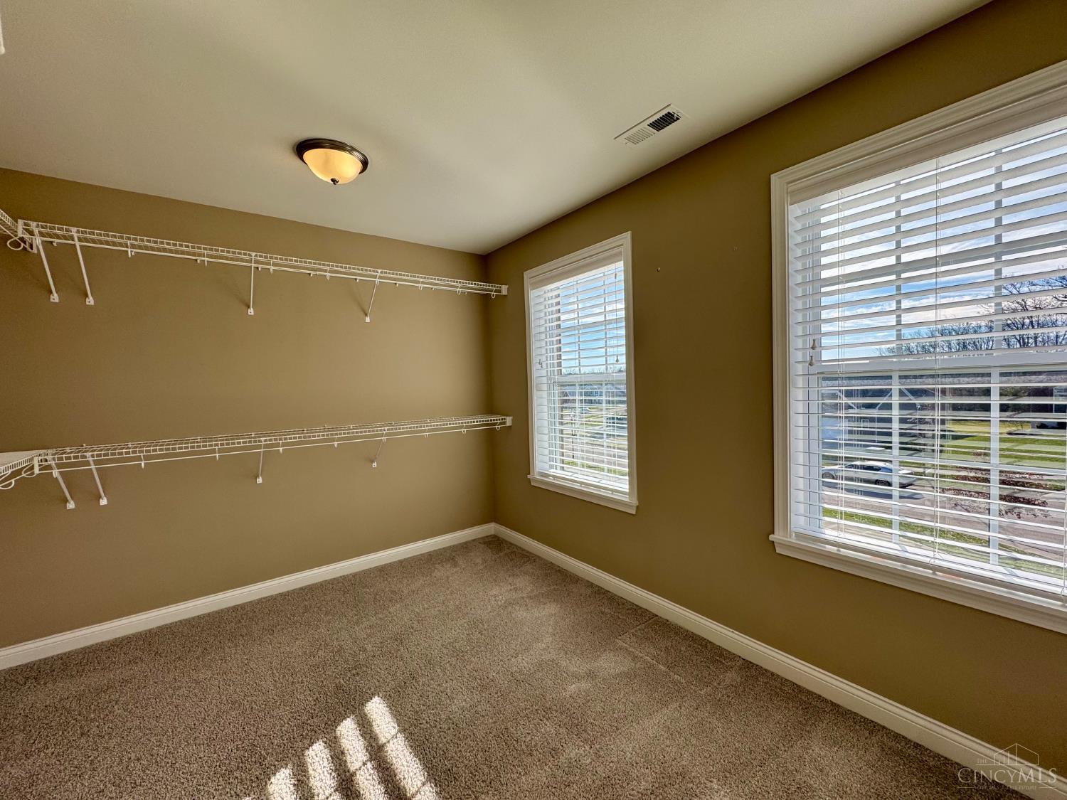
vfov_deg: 85.7
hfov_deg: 102.1
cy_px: 400
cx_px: 534
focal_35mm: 14
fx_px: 432
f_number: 2.2
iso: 40
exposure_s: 1/440
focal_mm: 2.22
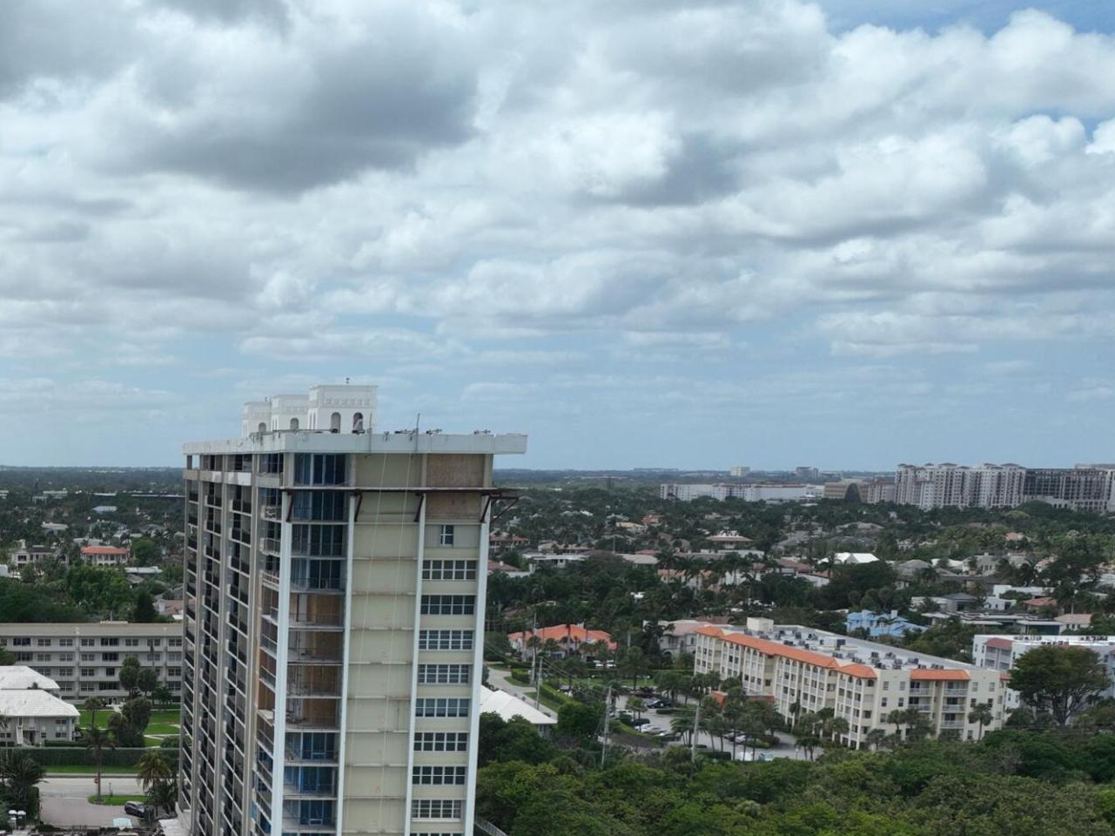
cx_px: 9
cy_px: 785
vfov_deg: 26.0
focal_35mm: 54
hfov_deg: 32.8
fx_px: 1739
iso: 100
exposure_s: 1/2500
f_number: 2.8
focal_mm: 12.29
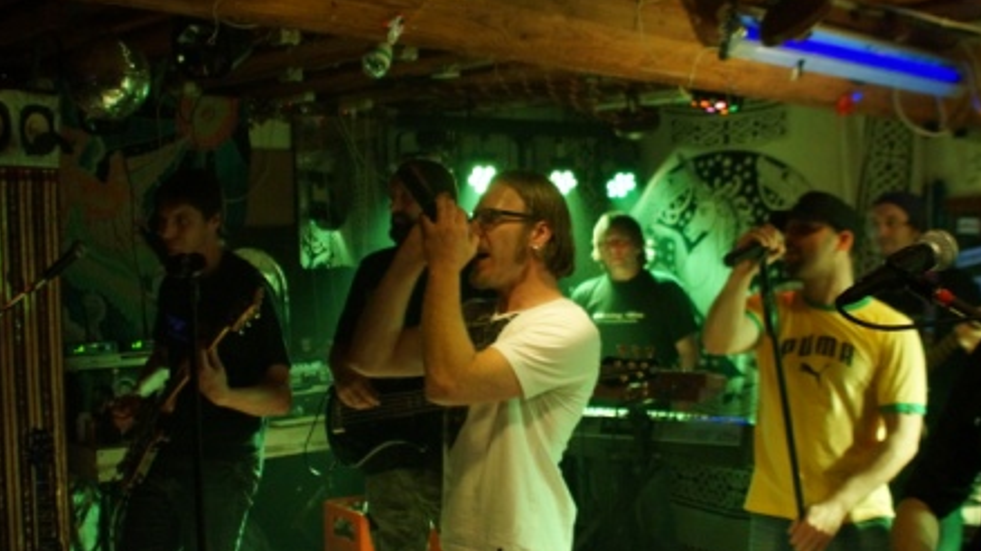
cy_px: 271
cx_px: 490
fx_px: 1170
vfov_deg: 26.5
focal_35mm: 45
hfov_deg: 45.5
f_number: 3.5
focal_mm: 28
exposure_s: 1/100
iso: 3200
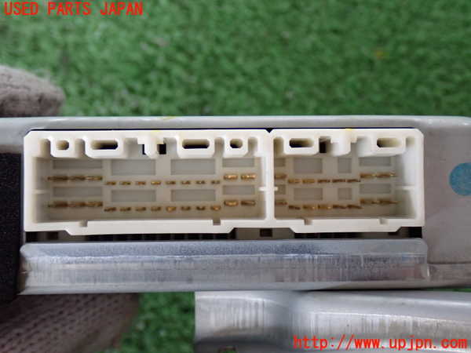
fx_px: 735
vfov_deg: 27.0
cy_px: 176
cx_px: 236
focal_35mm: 54
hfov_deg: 35.5
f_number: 3.3
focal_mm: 9.65
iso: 800
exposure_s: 1/50
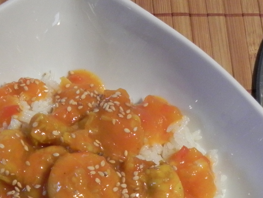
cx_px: 61
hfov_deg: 28.9
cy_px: 216
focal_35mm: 66
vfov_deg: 21.2
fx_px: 501
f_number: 2.8
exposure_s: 1/28.2
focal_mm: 4.6
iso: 400
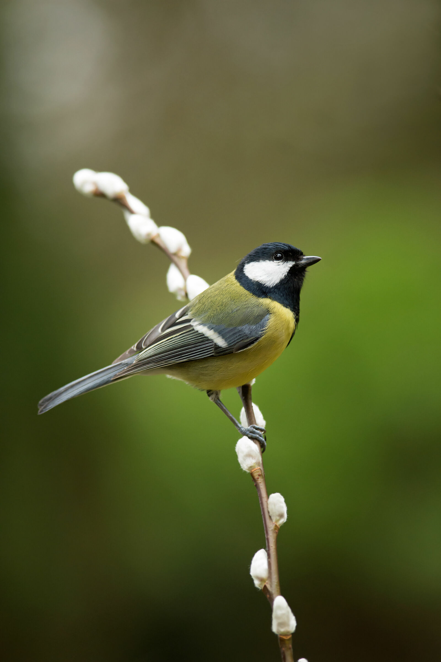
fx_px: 8268
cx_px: 220
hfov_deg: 3.1
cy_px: 331
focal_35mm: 450
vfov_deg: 4.6
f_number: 4
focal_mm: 300
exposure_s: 1/500
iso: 1000
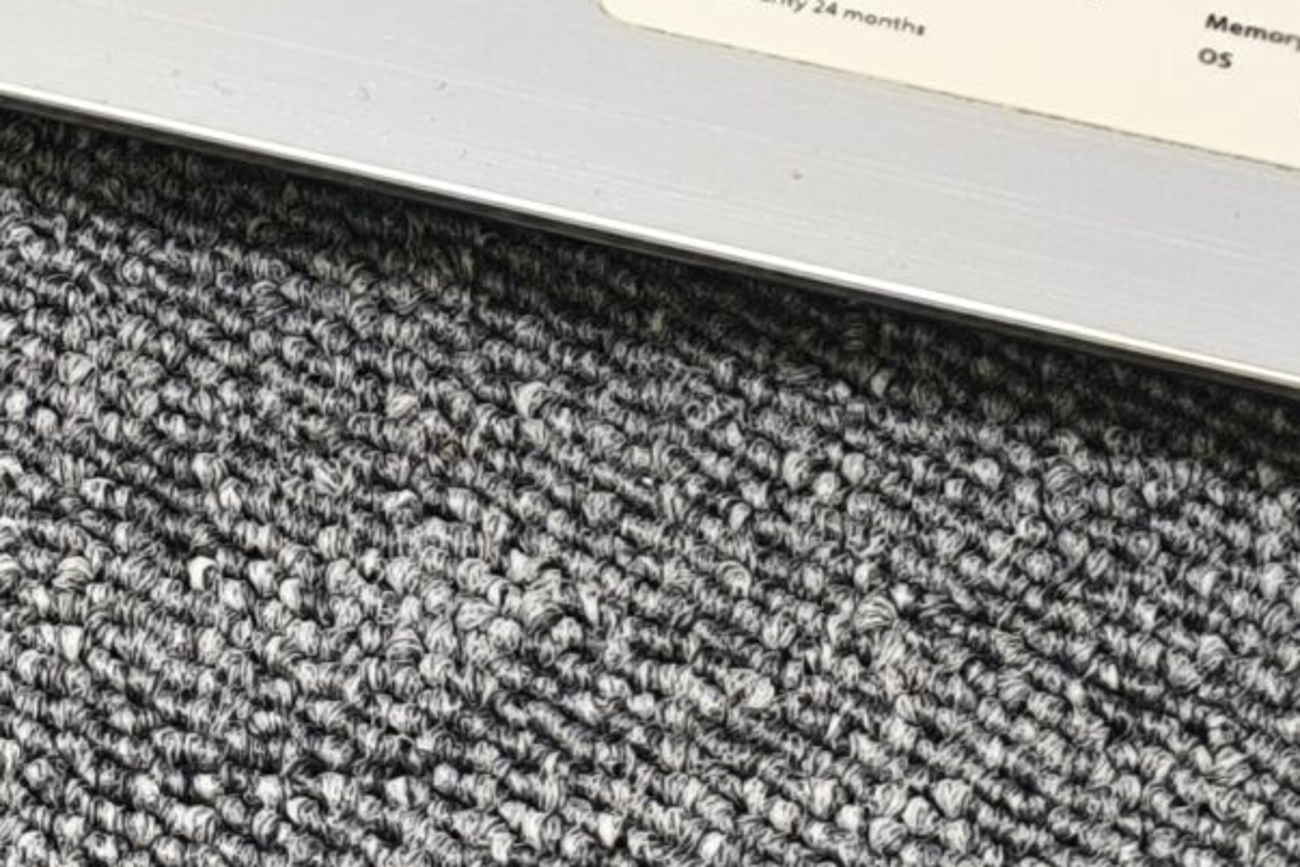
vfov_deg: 6.5
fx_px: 7330
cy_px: -1128
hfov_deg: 10.0
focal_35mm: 203
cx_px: -34
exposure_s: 1/100
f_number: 1.65
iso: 200
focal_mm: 6.14
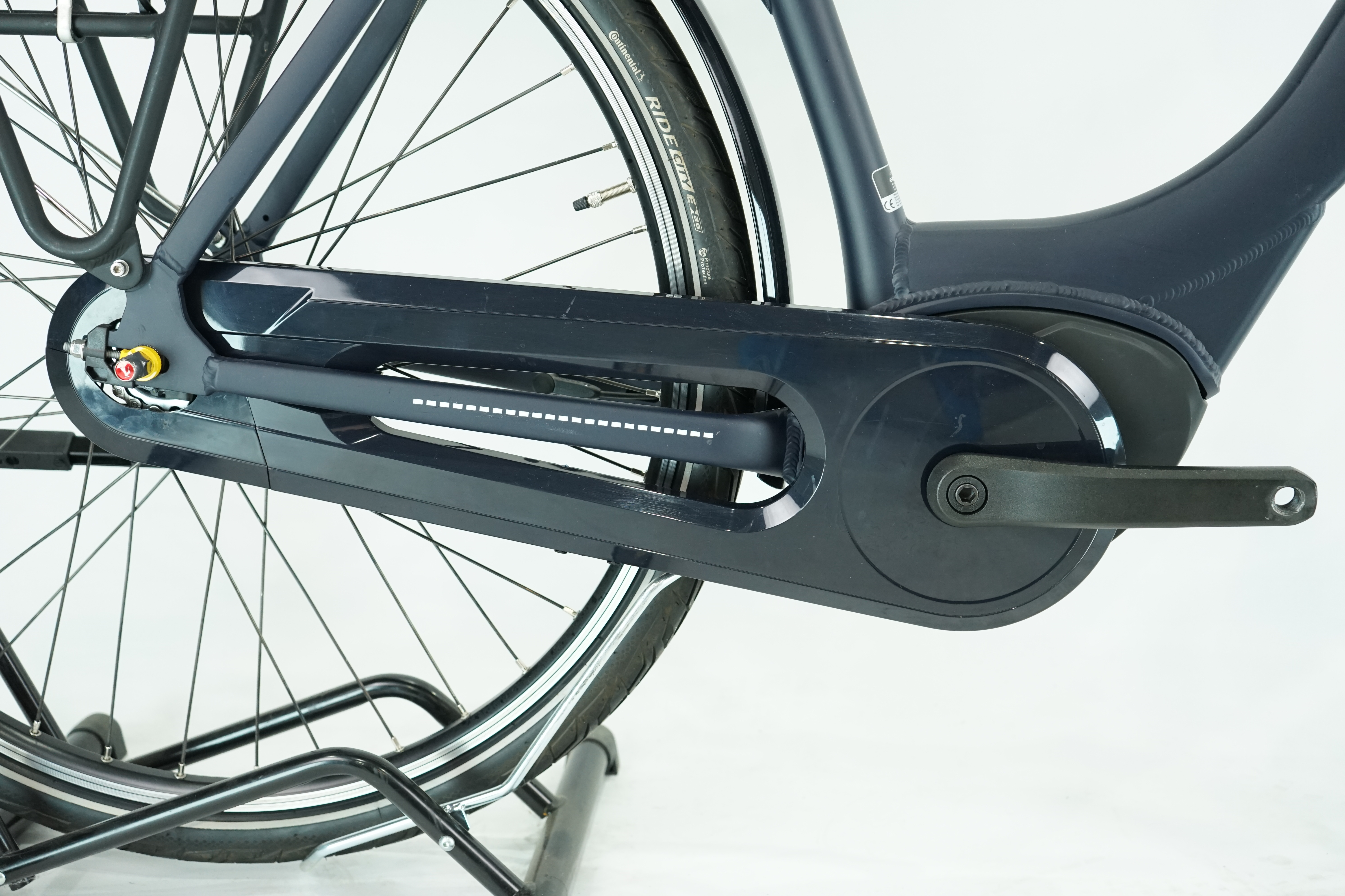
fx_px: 1569
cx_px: 672
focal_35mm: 42
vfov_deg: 31.9
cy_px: 448
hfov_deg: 46.4
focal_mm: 42
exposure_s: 1/200
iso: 1600
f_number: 4.5
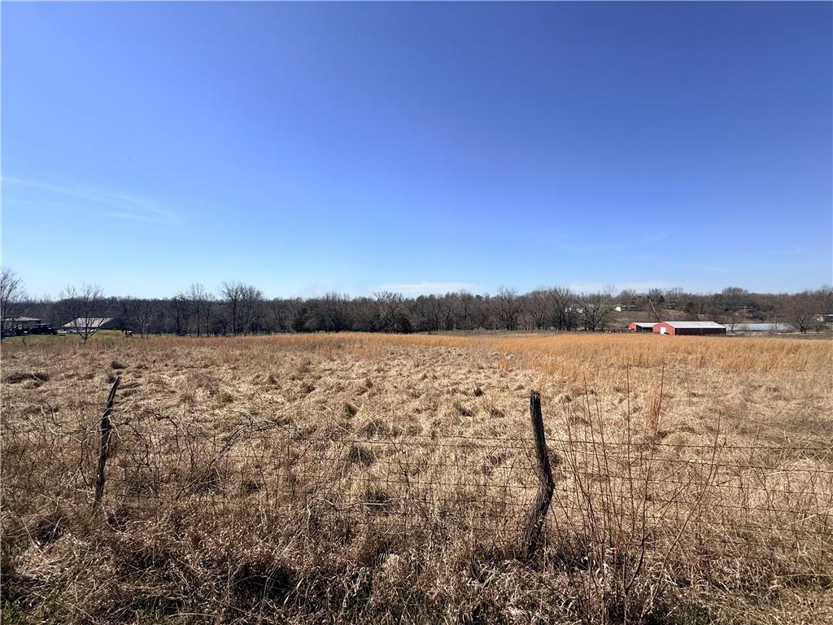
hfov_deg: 102.1
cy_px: 312
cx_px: 416
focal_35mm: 14
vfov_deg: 85.7
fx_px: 337
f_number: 2.2
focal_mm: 2.22
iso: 50
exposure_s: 1/2976
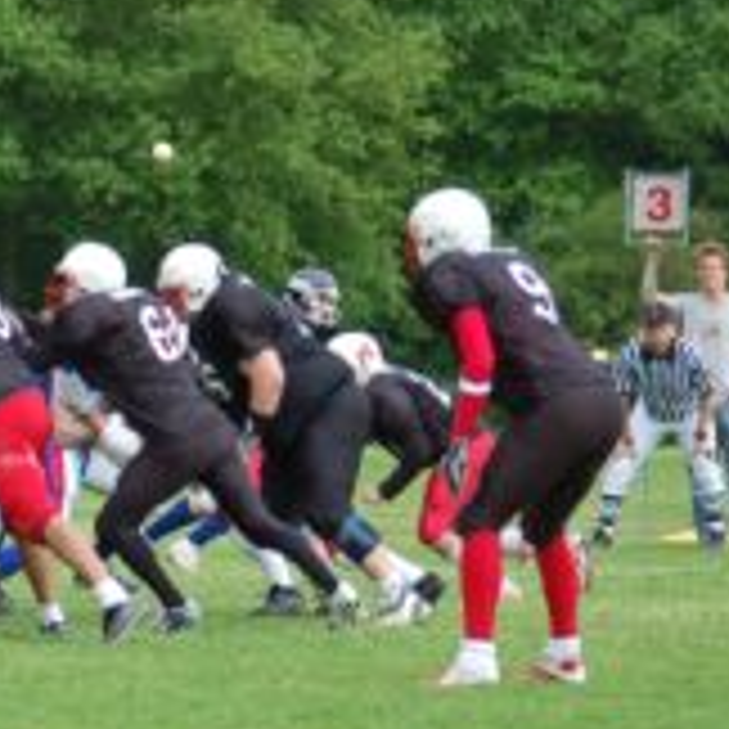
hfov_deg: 4.9
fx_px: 8482
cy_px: 459
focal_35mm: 356
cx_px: -88
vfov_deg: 4.9
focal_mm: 100
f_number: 4.2
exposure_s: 1/1000
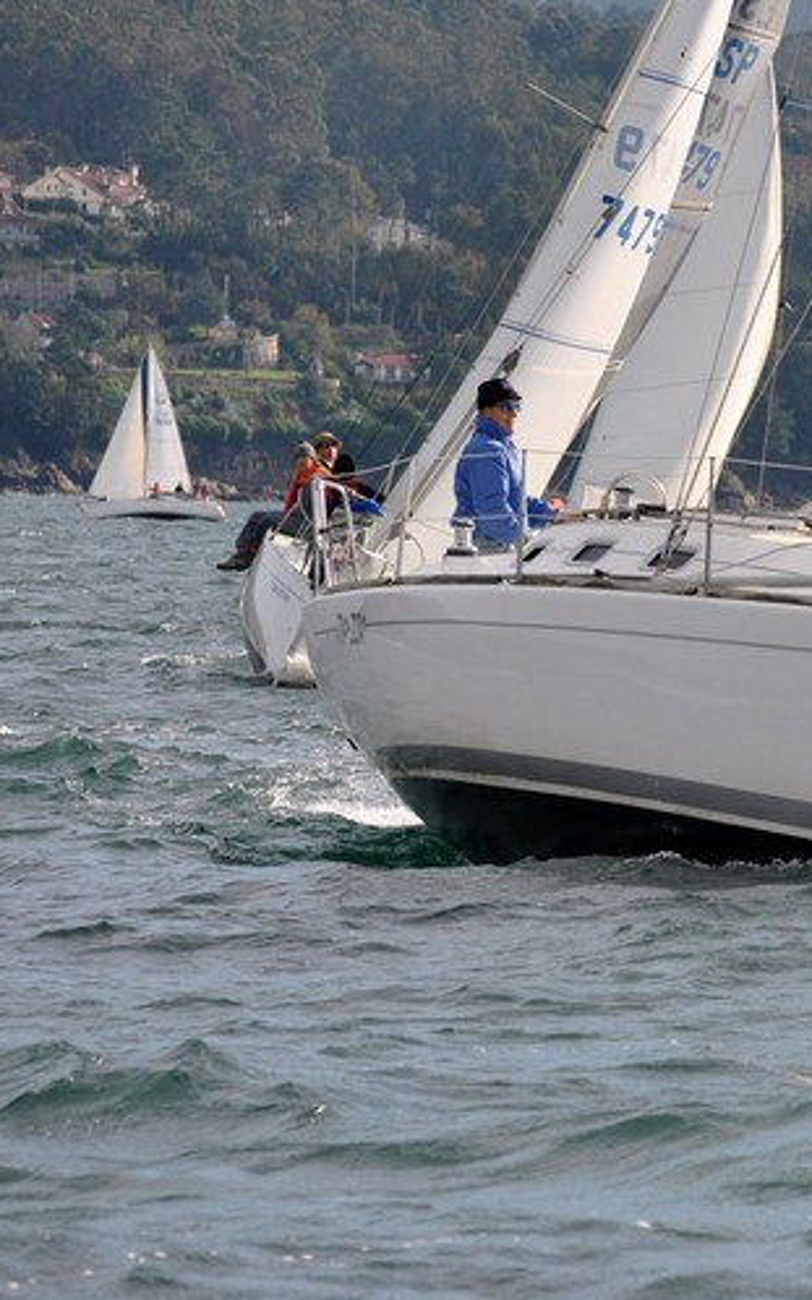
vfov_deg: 8.3
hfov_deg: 5.2
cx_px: 802
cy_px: 525
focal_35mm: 253
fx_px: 8963
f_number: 5.6
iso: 100
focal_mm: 92
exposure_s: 1/500
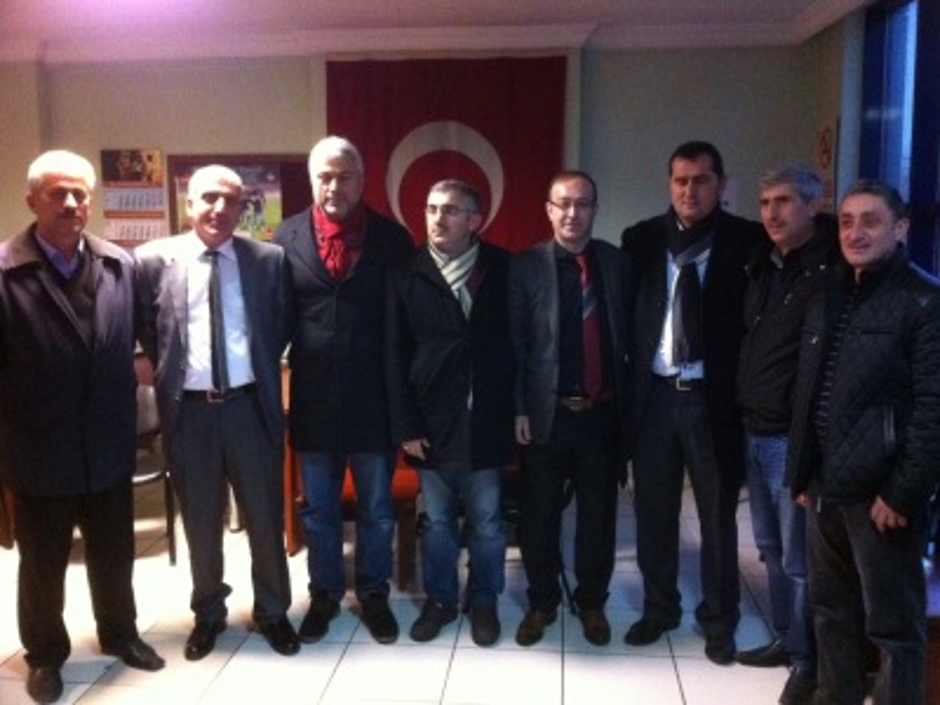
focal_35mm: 35
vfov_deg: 40.7
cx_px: 470
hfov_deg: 52.6
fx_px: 950
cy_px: 352
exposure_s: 1/17
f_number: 2.8
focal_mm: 3.85
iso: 1000
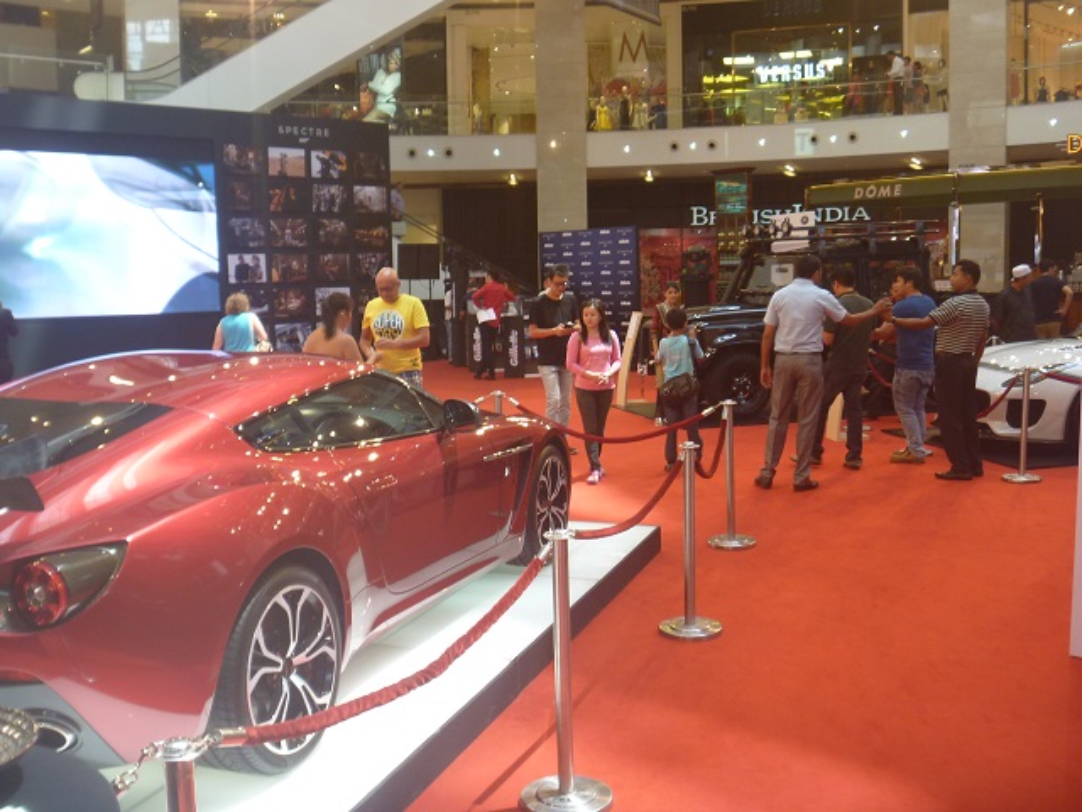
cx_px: 541
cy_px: 406
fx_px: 1094
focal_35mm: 35
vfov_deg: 40.7
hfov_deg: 52.6
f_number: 3.5
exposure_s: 1/30
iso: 125
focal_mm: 6.3
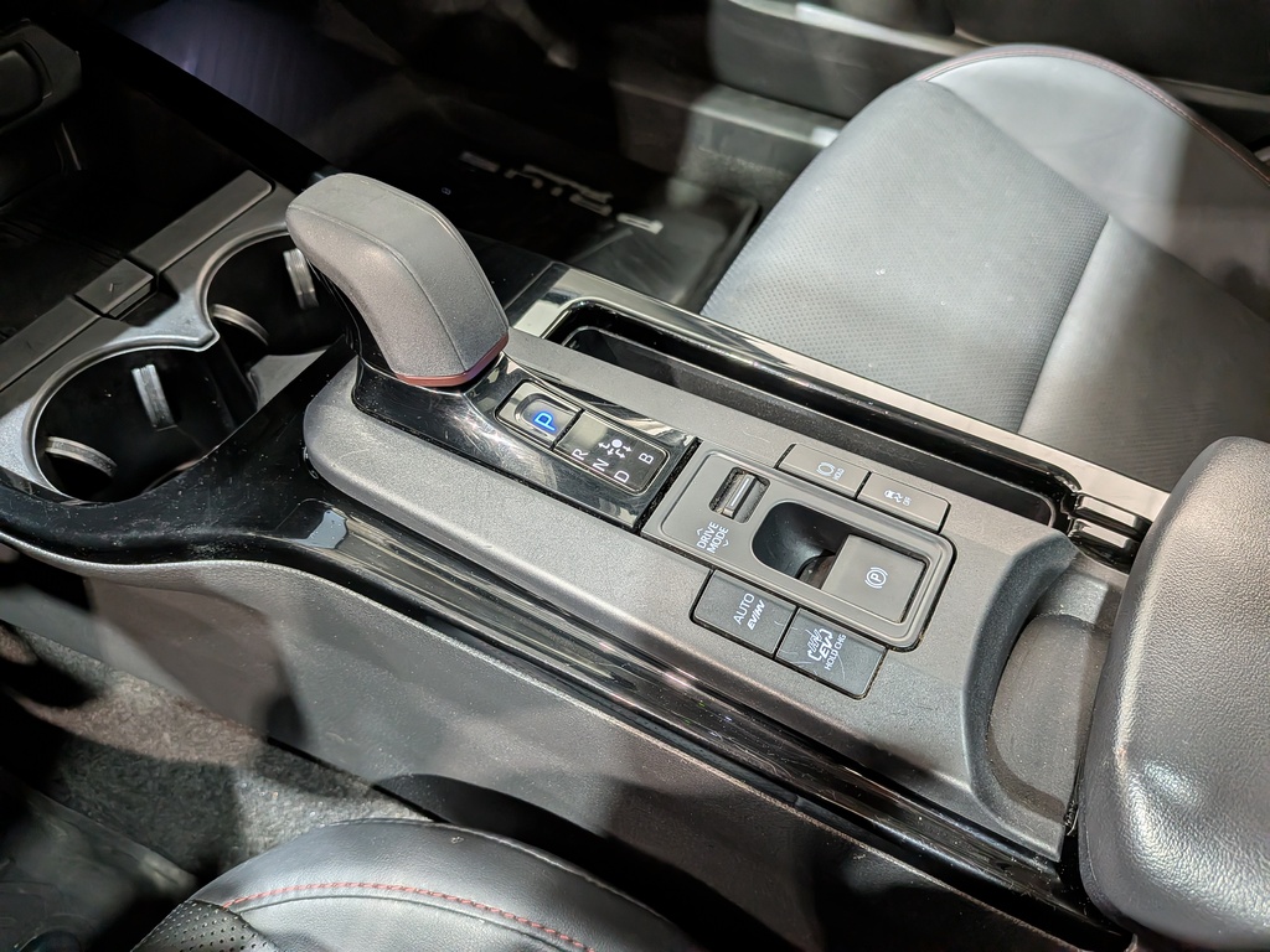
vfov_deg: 56.8
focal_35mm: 24
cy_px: 476
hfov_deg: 71.6
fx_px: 881
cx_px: 635
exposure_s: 1/42.9
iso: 109
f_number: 1.7
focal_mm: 4.53
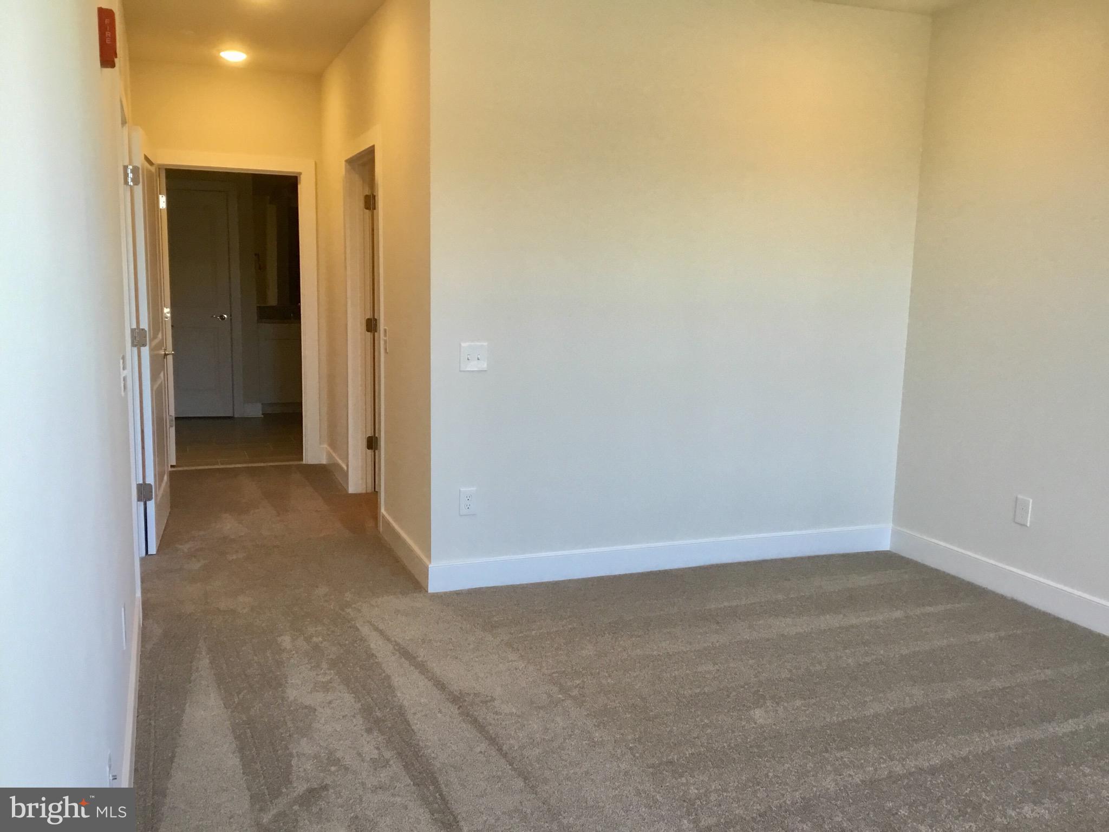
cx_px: 554
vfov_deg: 45.4
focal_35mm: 31
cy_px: 416
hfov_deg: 58.4
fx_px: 993
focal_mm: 3.3
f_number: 2.4
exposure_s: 1/30
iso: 32
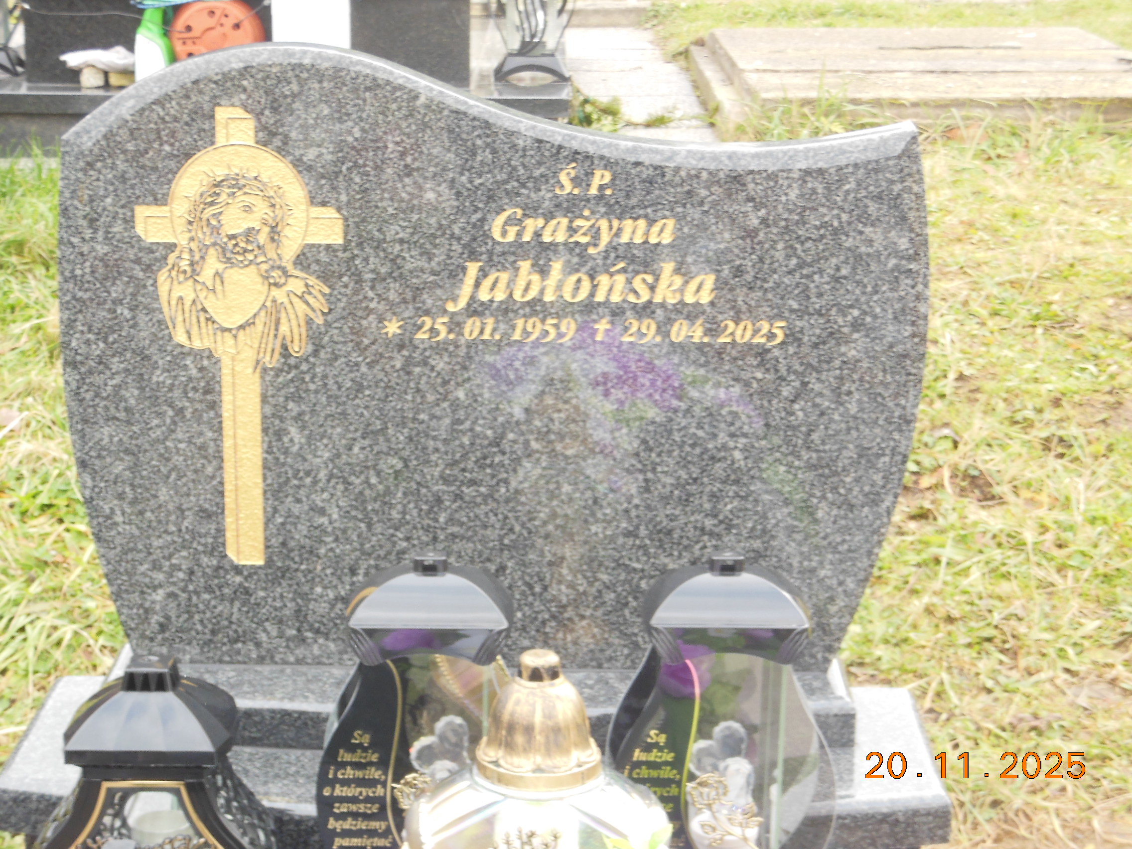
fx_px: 2485
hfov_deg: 25.7
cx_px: 566
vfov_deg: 19.4
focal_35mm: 76
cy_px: 424
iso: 200
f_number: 4.4
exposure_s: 1/60
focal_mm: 13.6
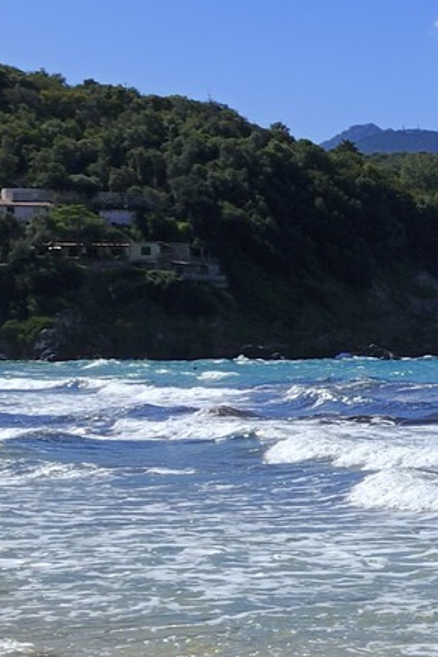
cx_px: 1185
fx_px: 1605
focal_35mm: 88
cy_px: 619
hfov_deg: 11.5
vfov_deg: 22.4
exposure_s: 1/250
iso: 200
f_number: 14
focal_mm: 24
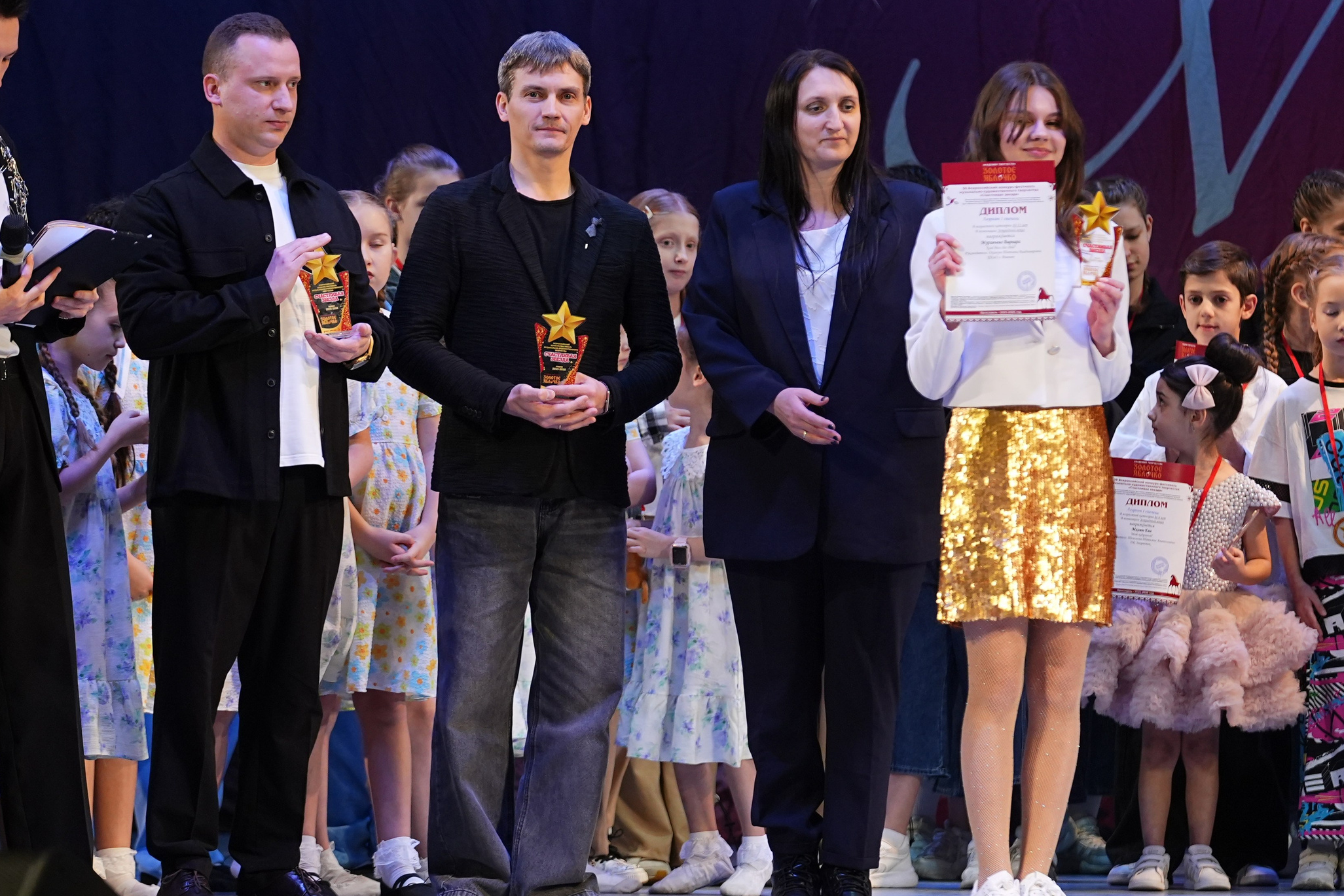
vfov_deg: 4.1
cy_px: 421
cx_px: 572
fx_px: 12432
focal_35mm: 333
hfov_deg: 6.2
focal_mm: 178
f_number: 2.8
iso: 1250
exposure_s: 1/320
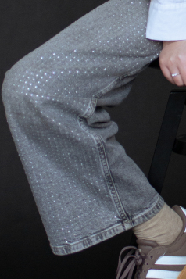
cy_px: -48
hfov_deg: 7.7
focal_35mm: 177
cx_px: 220
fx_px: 1369
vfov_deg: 11.4
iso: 400
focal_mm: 35
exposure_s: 1/250
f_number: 2
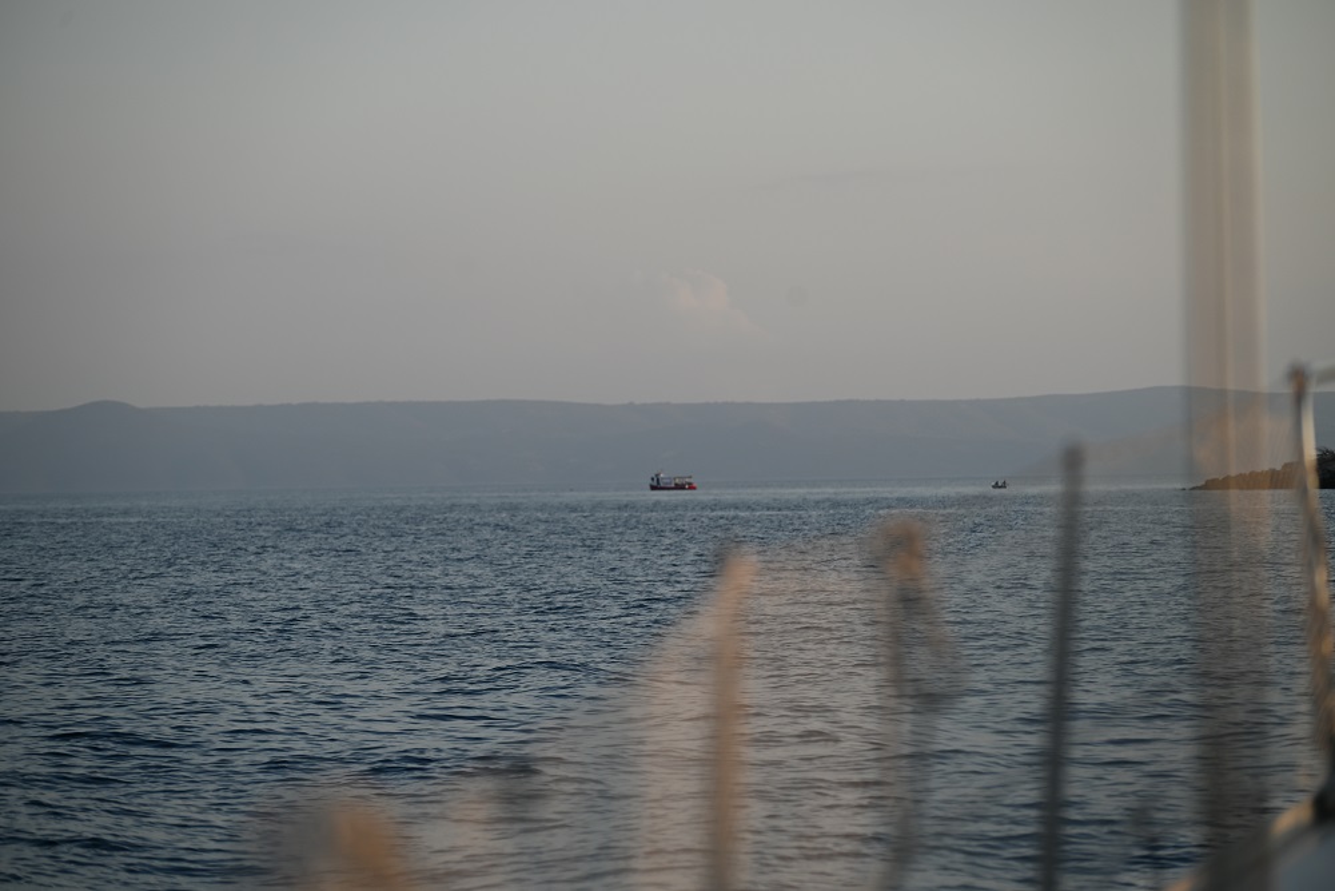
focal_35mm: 140
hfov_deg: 14.7
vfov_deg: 9.8
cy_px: 446
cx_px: 668
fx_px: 5192
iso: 100
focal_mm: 140
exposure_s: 1/320
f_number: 4.8
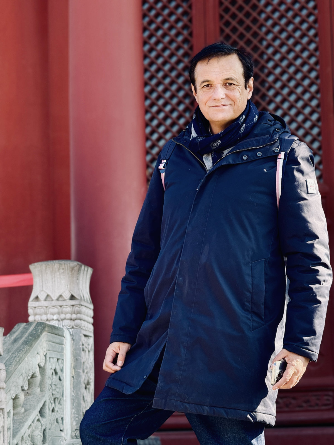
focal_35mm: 120
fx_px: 1544
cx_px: 167
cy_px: 222
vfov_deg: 16.4
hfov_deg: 12.3
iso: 50
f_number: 2.8
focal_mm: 15.7
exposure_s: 1/226
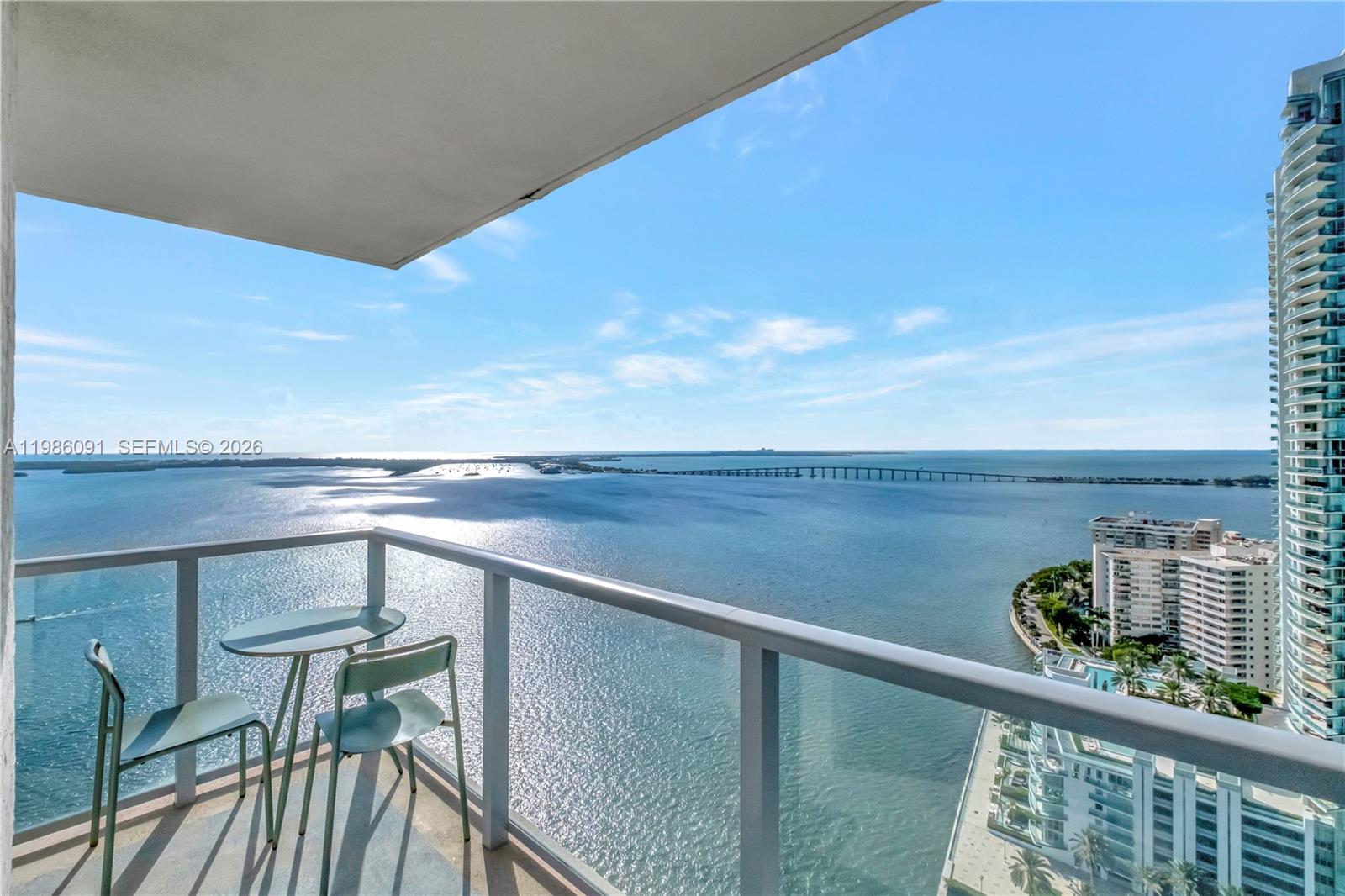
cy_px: 448
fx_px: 560
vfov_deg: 77.3
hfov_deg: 100.4
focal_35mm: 15
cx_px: 672
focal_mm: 10
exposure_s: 1/8000
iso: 800
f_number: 8
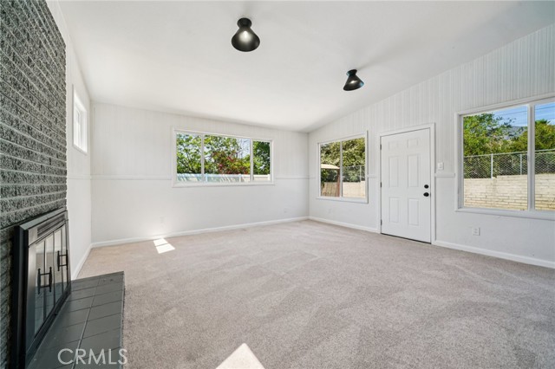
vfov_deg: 81.1
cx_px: 278
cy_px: 184
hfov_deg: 104.3
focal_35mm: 14
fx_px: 216
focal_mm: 14
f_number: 8
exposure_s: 1/50
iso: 100
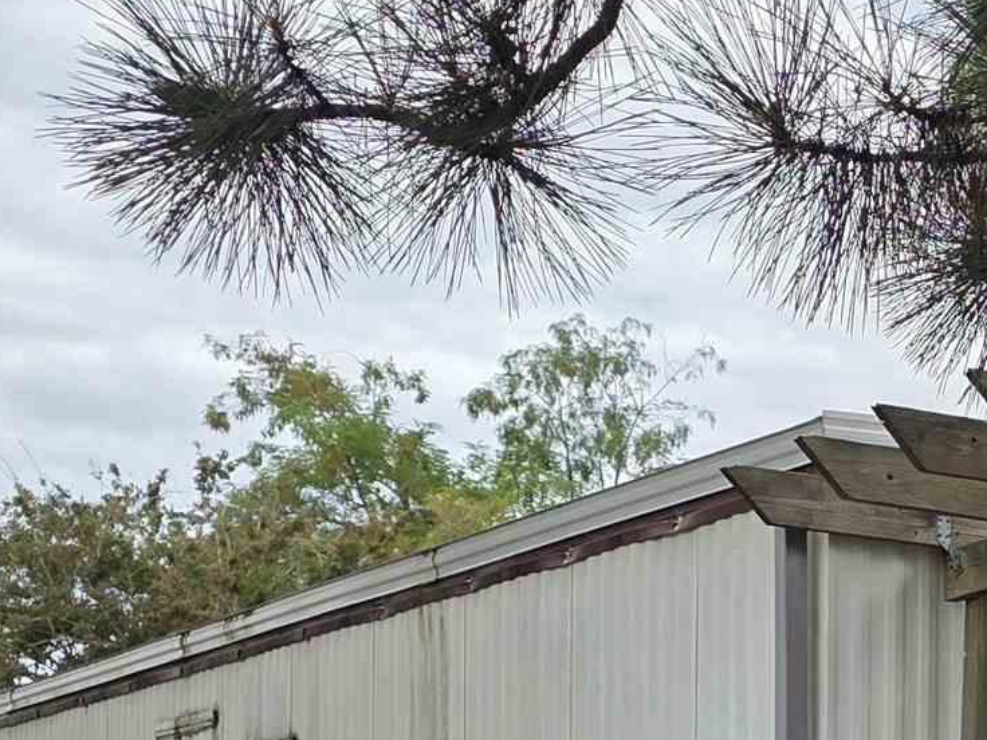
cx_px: 1226
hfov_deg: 19.1
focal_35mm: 96
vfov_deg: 14.8
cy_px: 952
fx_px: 2737
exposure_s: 1/2417
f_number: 1.7
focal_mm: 6.3
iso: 80
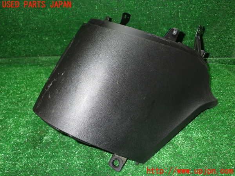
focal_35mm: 30
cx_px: 118
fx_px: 204
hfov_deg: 60.0
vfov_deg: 46.8
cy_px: 88
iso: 640
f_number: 6.3
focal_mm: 5.4
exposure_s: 1/30
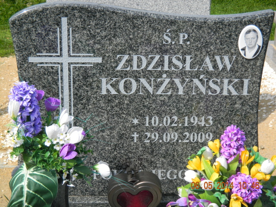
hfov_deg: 23.6
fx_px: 662
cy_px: 104
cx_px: 138
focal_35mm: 83
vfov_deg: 17.8
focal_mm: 14.9
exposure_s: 1/317
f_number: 4.8
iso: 80
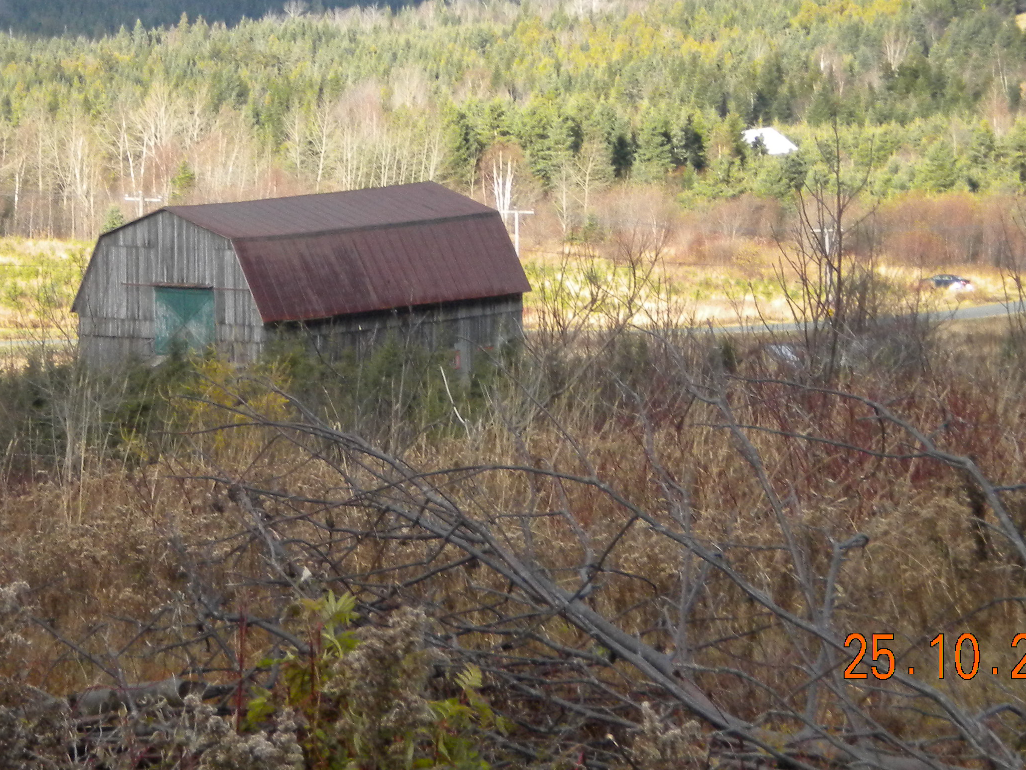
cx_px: 322
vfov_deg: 8.0
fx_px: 5514
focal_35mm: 186
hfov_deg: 10.6
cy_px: 117
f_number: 5.9
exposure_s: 1/337
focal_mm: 18.9
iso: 255
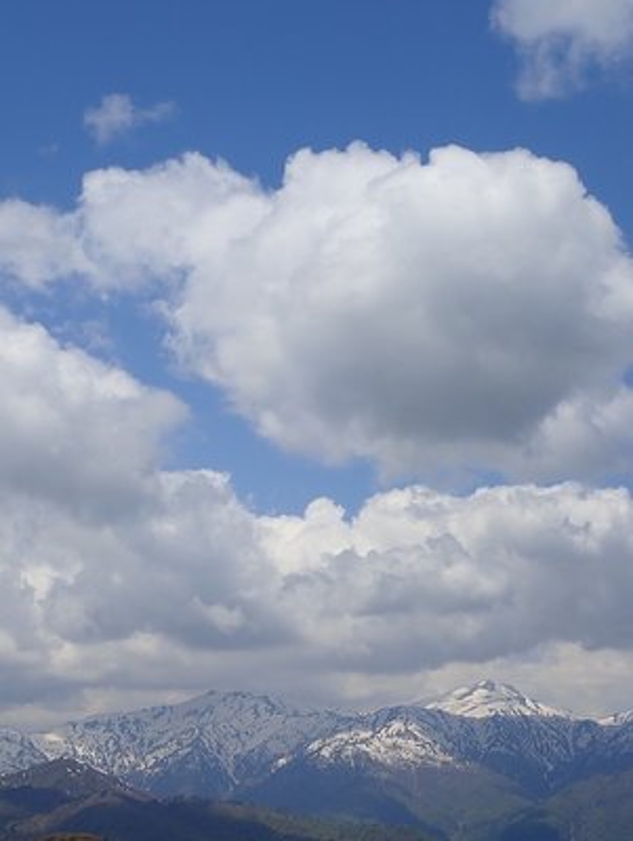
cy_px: 420
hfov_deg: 24.1
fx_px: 1484
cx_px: 316
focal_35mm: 61
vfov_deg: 31.6
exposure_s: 1/125
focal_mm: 11.01
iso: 100
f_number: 14
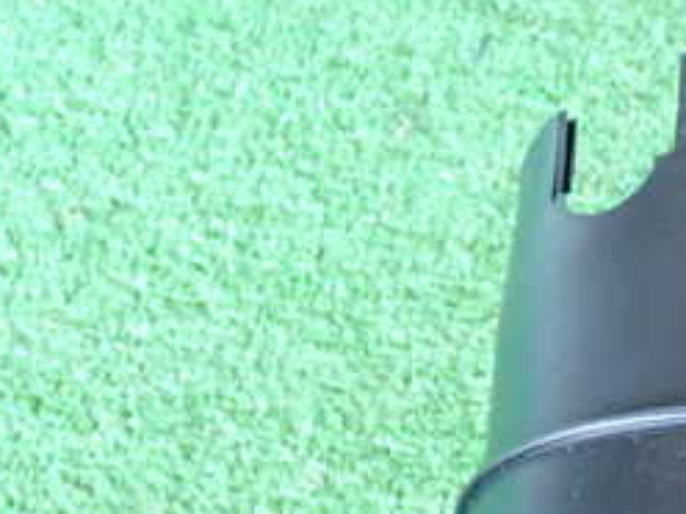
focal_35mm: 87
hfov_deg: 21.4
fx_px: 1724
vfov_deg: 16.6
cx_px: 755
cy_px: 508
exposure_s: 1/30
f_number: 2.5
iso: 800
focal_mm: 6.37
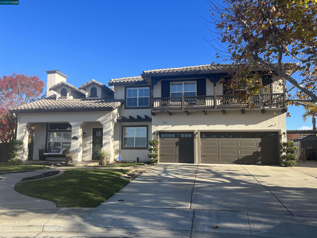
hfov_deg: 67.3
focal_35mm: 26
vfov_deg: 53.1
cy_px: 119
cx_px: 158
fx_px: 238
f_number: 1.5
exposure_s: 1/1808
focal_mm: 5.7
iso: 50
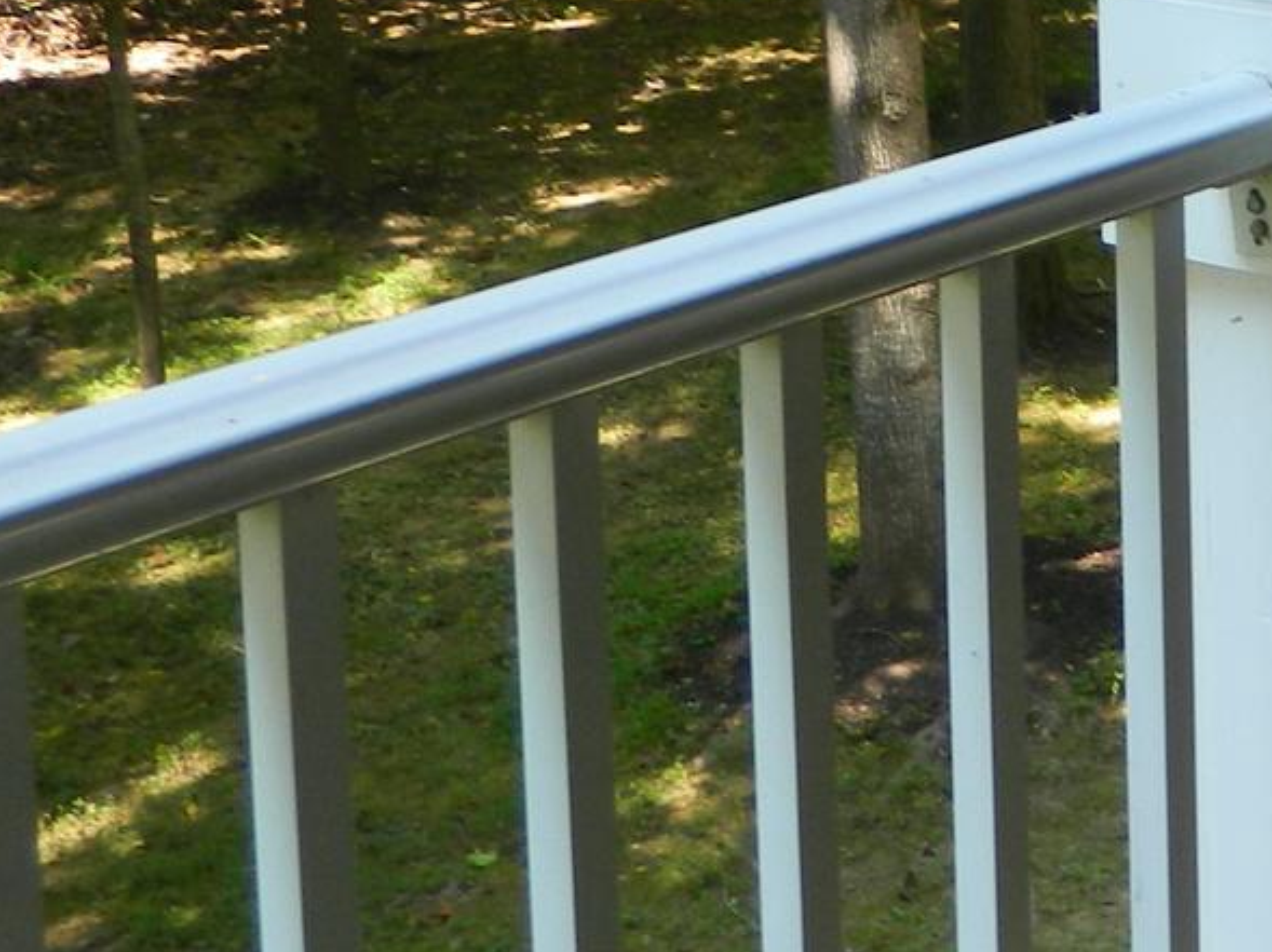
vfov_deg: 16.3
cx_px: 1546
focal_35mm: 87
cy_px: -171
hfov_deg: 20.9
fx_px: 3195
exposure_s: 1/80
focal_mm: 4.5
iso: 80
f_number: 3.1
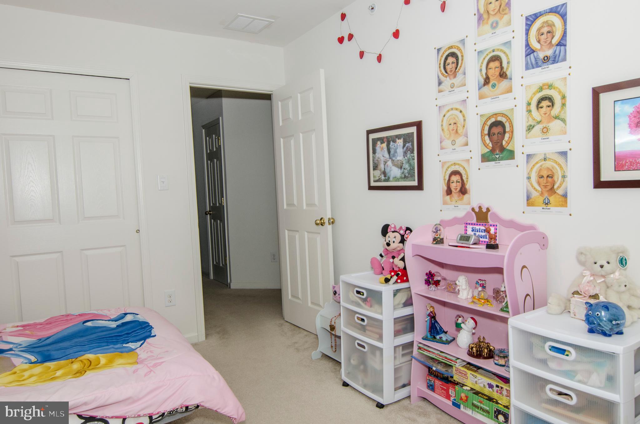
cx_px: 320
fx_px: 426
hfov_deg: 73.9
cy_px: 212
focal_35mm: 24
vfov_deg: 52.9
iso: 250
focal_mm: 16
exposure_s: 1/200
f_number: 11
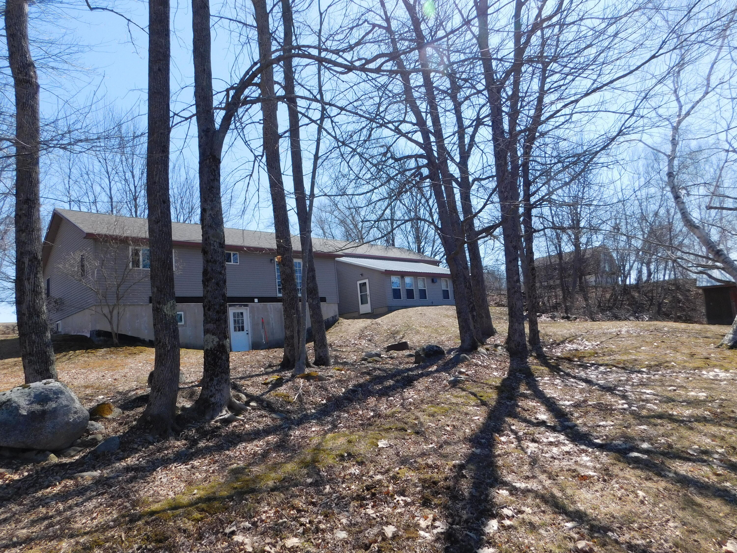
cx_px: 368
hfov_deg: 73.9
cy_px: 276
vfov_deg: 58.9
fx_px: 490
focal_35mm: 23
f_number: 3
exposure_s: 1/1250
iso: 125
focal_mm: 4
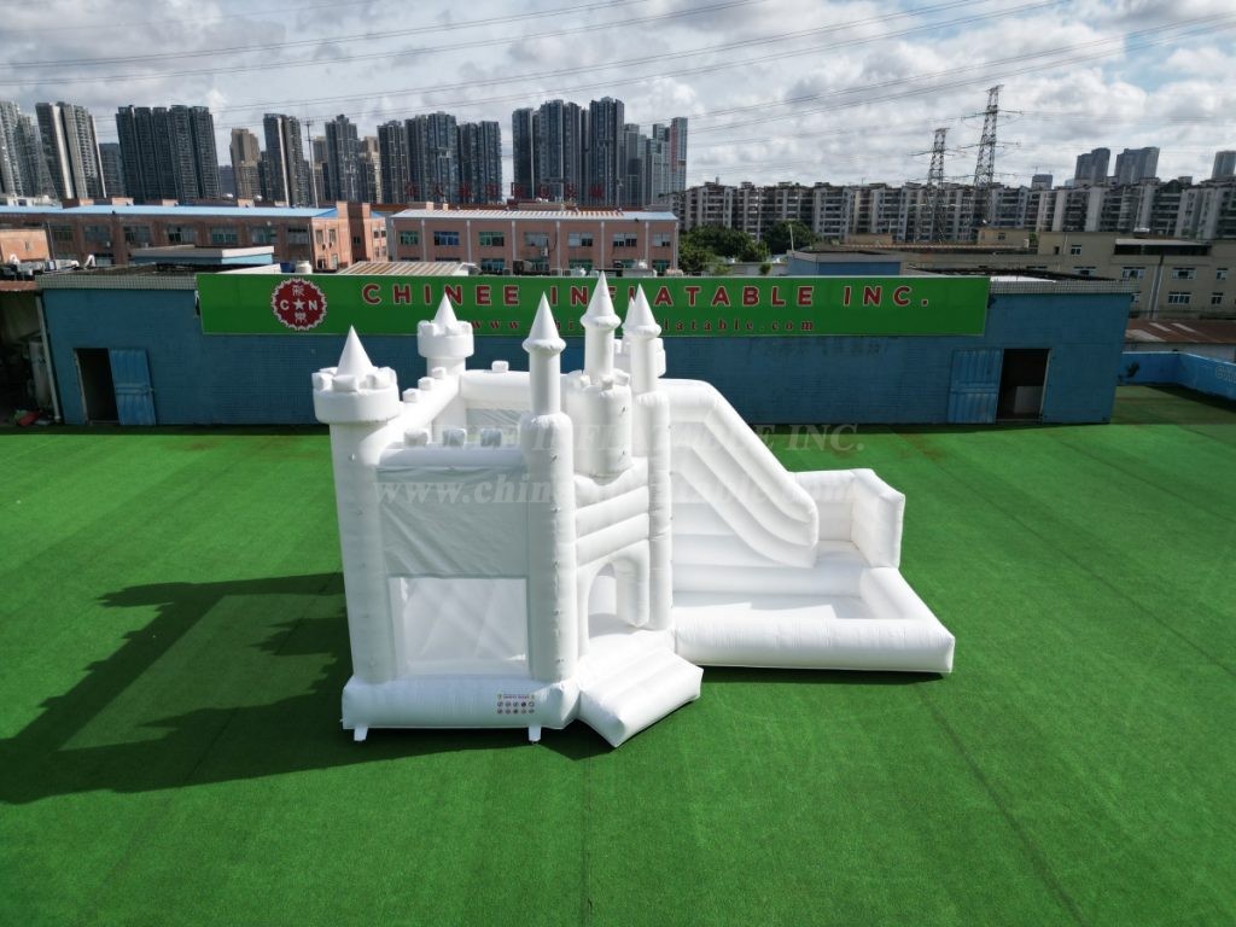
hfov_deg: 71.6
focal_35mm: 24
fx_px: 857
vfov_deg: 56.8
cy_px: 464
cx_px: 618
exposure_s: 1/5000
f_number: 1.7
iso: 140
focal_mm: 6.72
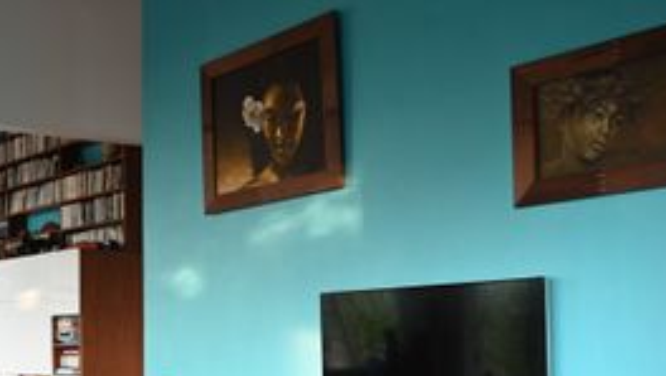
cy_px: 339
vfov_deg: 20.7
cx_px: 10
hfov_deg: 33.6
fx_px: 1007
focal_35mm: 57
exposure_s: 1/100
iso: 1250
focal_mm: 24
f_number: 4.5
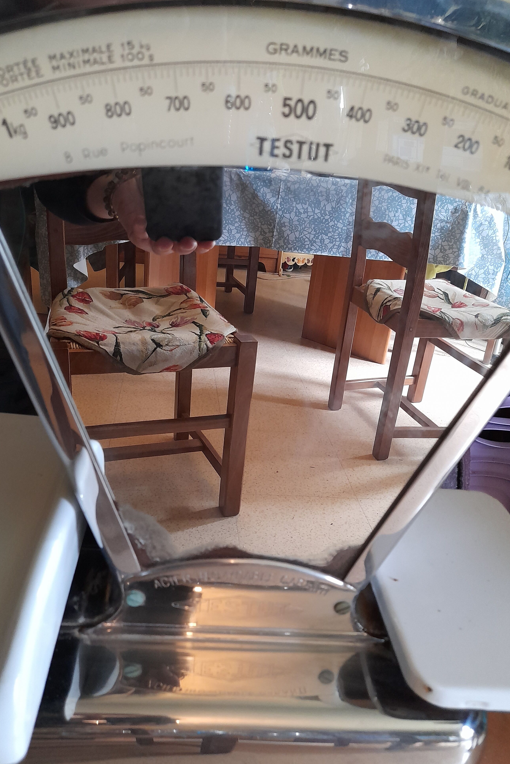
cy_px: 378
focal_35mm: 27
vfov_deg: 67.4
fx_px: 574
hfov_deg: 47.9
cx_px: 243
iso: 320
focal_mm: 4.6
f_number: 2
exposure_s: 1/33
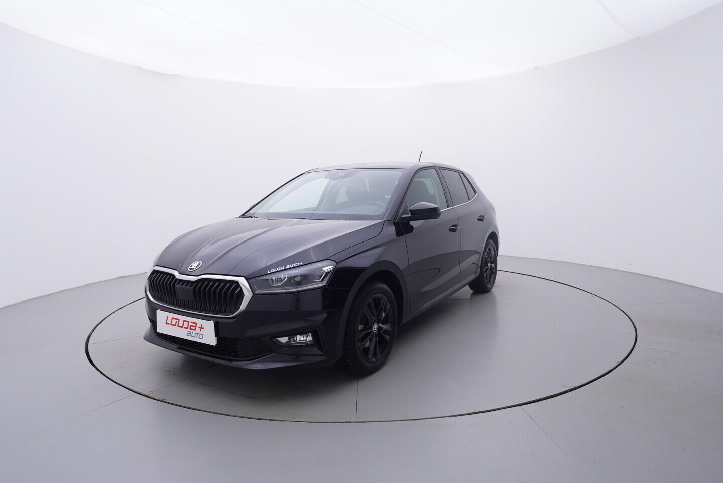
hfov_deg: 77.3
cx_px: 362
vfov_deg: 56.2
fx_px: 452
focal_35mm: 22
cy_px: 242
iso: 200
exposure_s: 1/80
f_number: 5
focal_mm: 15
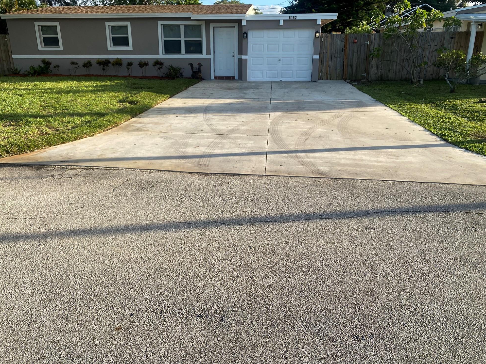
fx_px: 379
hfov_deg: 65.3
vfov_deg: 51.3
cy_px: 176
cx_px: 235
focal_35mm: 27
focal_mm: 4.25
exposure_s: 1/934
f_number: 1.8
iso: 32
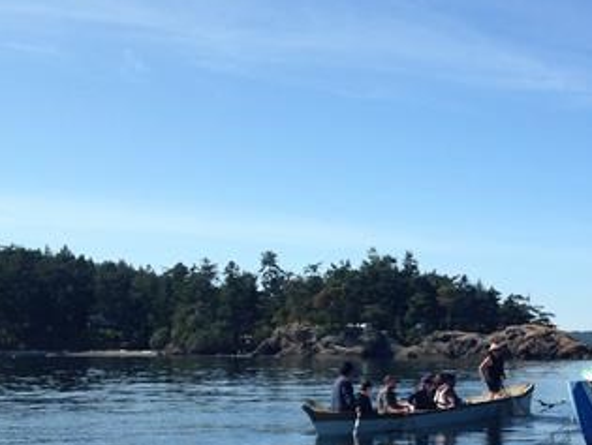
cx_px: 536
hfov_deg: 27.5
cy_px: 406
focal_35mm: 68
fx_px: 1164
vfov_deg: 21.2
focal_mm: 4.12
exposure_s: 1/1595
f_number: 2.4
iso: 50
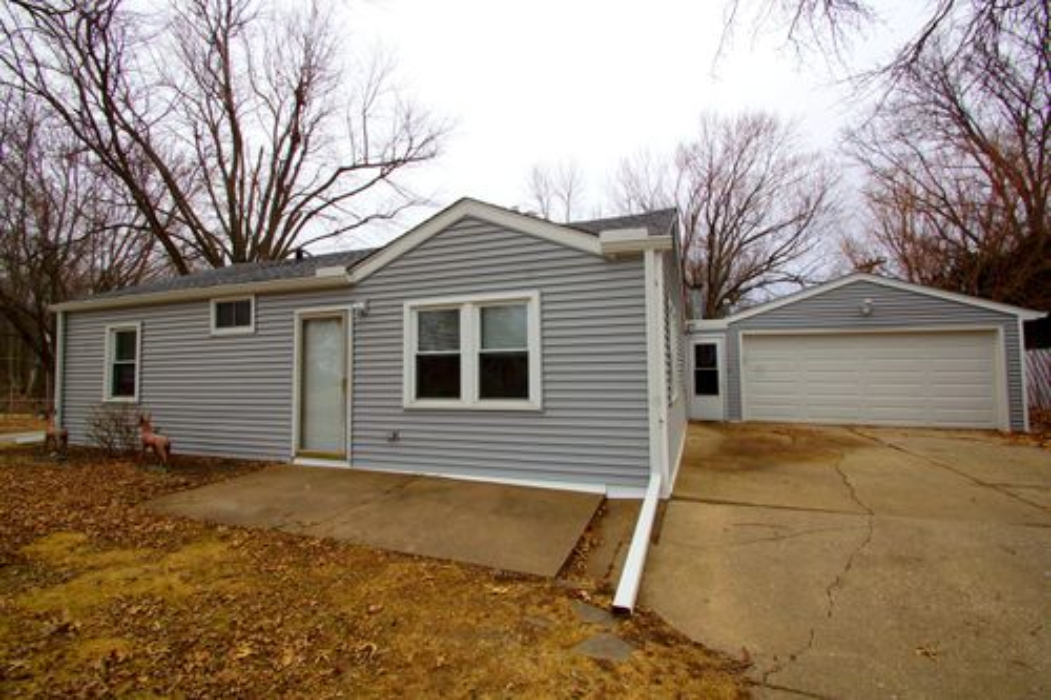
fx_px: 438
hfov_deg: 100.4
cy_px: 350
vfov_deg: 77.3
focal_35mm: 15
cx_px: 526
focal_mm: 10
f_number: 11
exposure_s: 1/80
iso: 100
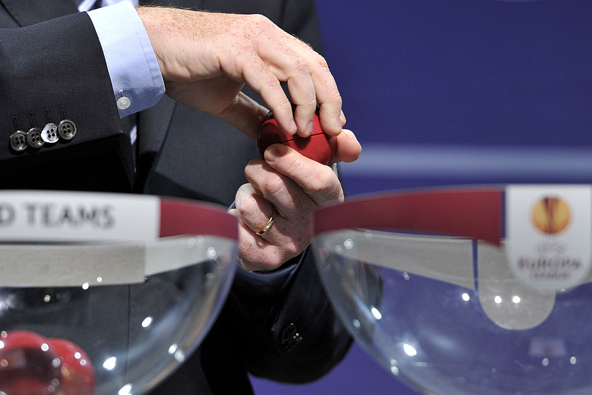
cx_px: 296
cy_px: 198
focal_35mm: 200
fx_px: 3289
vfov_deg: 6.9
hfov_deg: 10.3
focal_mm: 200
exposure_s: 1/200
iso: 1250
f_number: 4
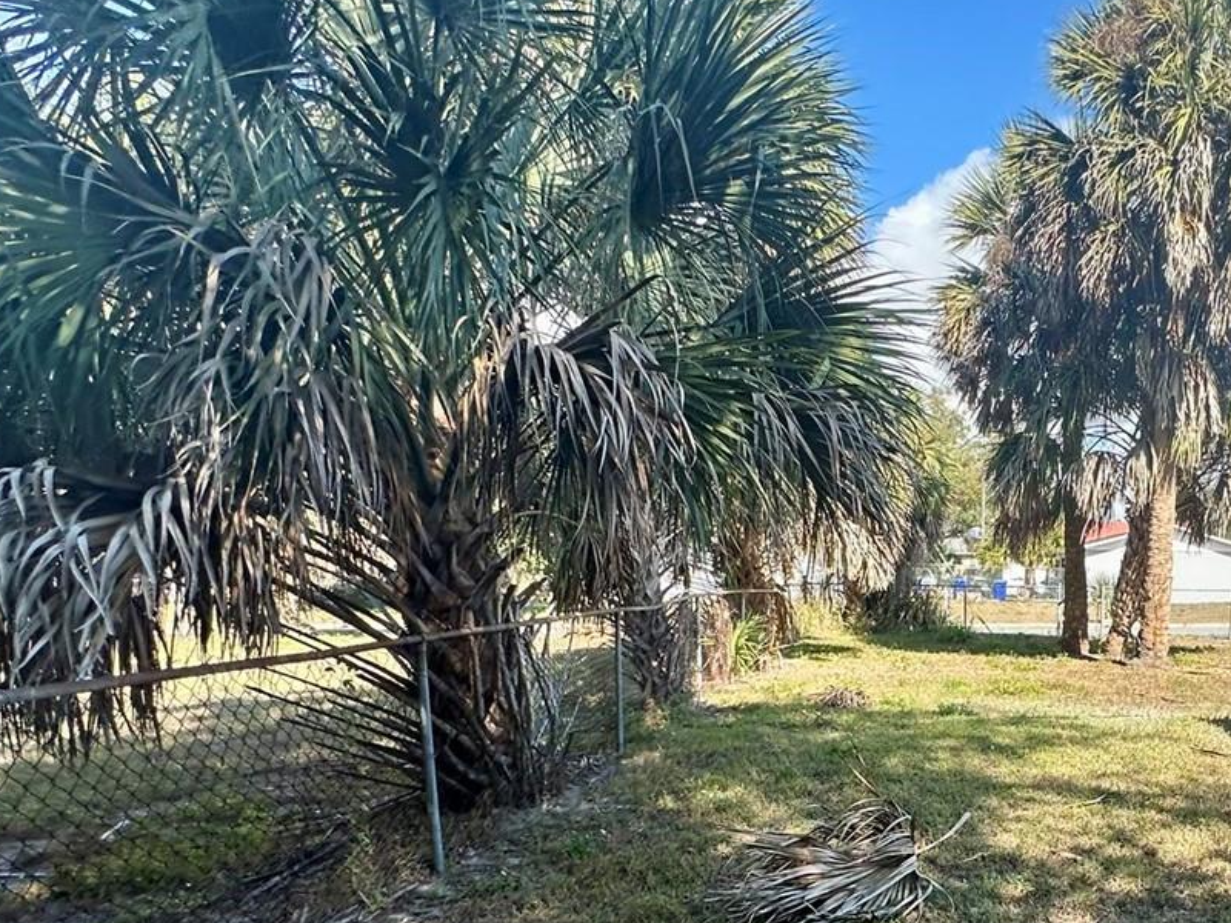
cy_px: 829
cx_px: 1037
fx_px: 996
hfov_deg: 57.2
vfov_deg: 45.2
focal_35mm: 28
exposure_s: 1/385
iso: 40
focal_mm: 2.22
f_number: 2.2
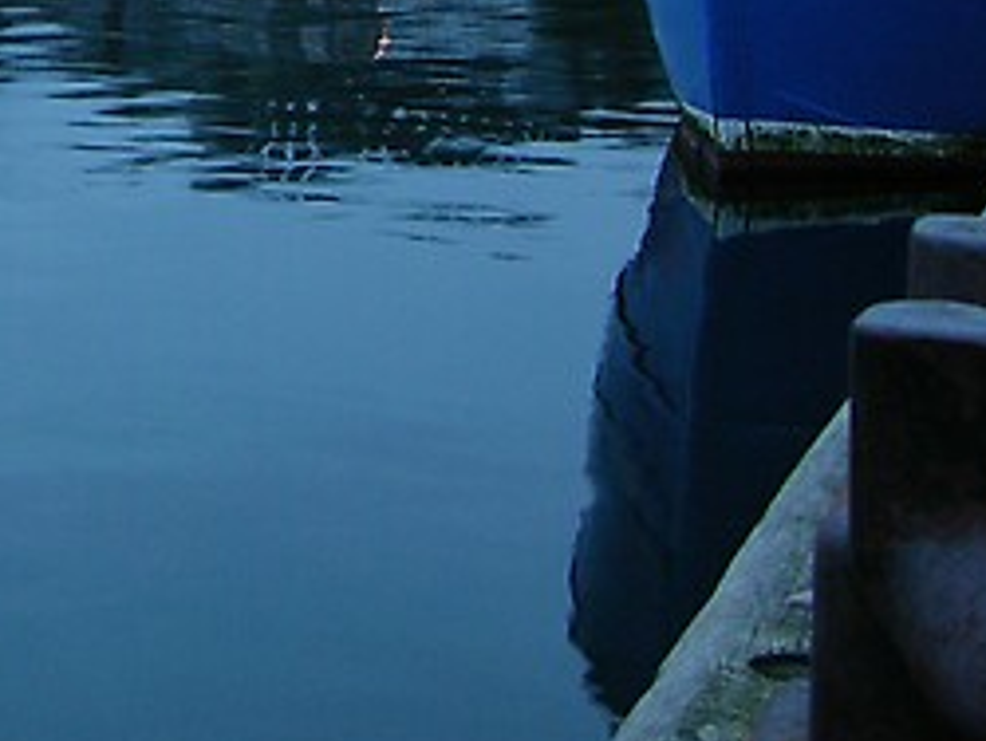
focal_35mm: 112
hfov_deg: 16.7
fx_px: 3193
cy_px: -288
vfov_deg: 12.7
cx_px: -225
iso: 90
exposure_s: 1/4.3
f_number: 2.8
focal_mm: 8.9
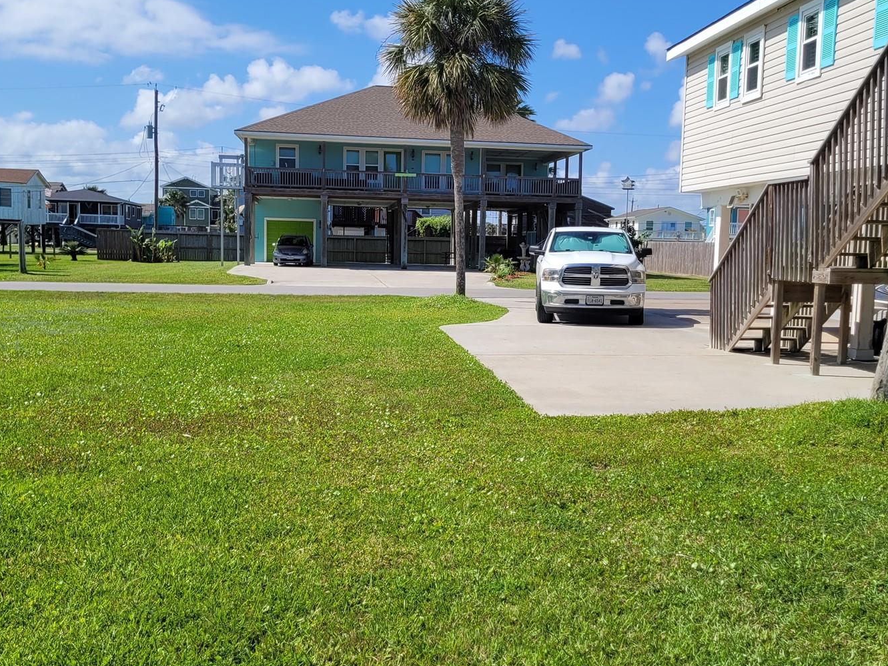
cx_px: 515
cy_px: 366
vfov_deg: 35.9
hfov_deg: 46.6
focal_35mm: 40
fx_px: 1026
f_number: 1.8
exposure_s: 1/2953
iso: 40
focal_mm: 5.4
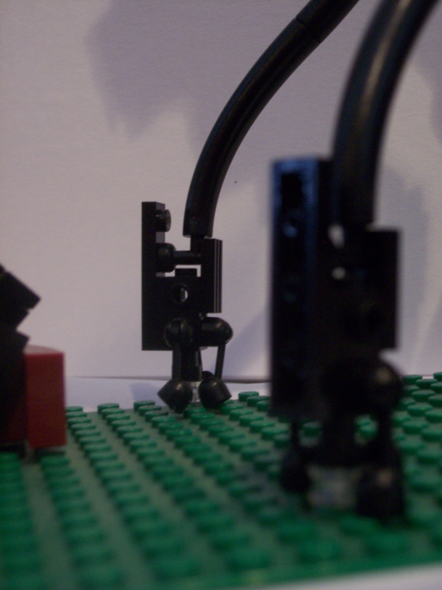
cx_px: 221
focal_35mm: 65
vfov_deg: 29.8
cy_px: 295
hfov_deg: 22.6
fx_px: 1107
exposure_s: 1/8
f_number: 4
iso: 200
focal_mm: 13.3
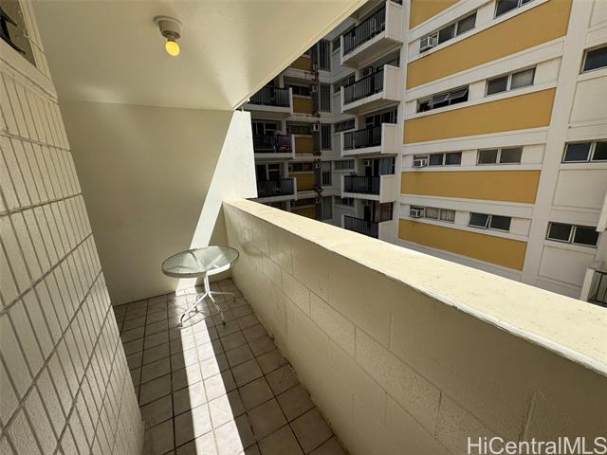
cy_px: 228
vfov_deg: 85.7
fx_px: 245
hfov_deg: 102.1
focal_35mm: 14
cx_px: 304
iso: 50
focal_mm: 2.22
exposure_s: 1/1880
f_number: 2.2
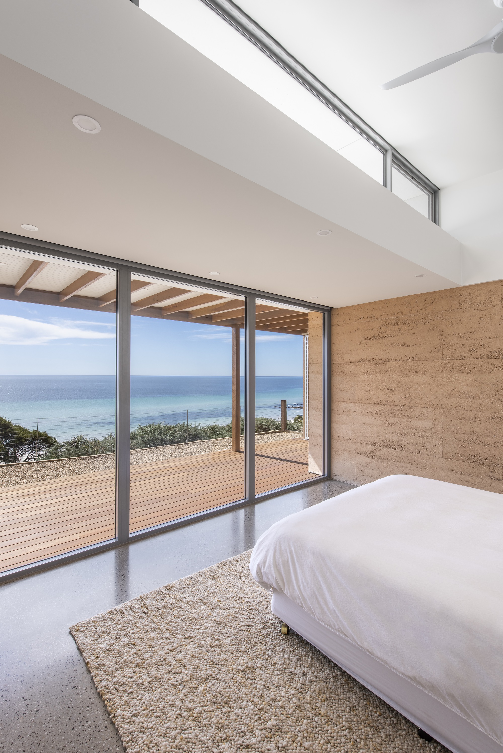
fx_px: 356
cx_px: 252
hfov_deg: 70.5
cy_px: 376
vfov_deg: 93.3
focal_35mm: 17
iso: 64
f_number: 11
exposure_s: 1/200
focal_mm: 17
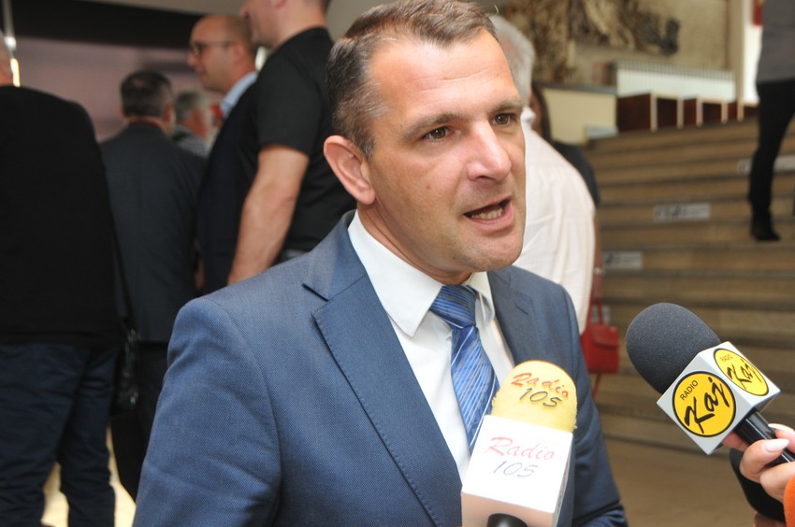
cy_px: 278
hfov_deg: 41.9
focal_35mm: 47
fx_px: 1036
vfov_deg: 28.6
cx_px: 442
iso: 360
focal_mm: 26
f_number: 5.6
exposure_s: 1/30
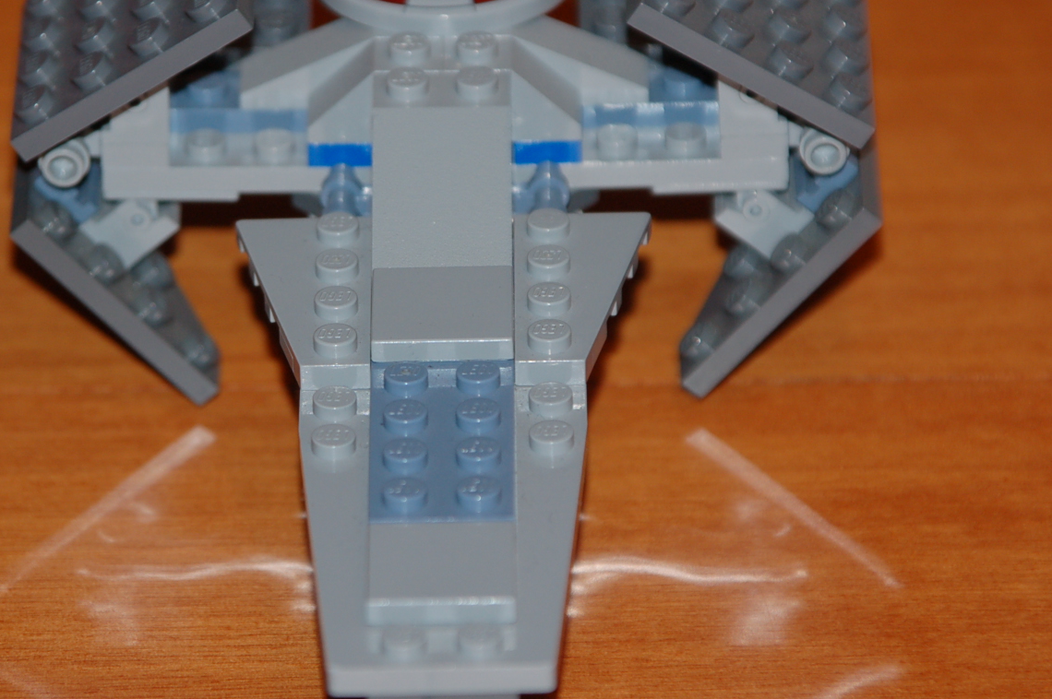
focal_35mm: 307
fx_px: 8953
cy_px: 307
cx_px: 459
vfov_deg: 4.5
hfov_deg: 6.7
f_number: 6
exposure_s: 1/60
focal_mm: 155
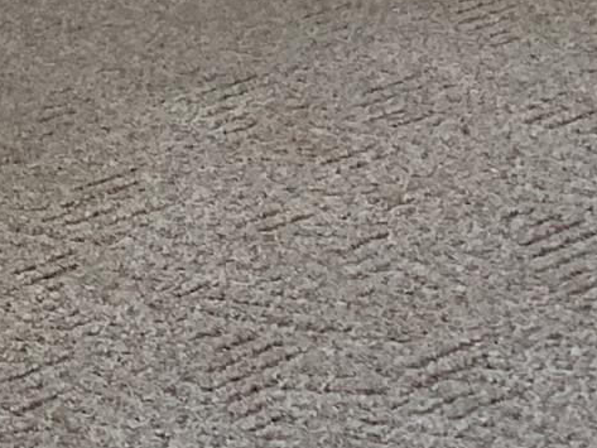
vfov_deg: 7.9
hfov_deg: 11.3
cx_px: -405
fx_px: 2846
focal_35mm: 165
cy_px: -819
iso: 50
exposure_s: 1/60
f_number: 1.8
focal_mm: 4.25
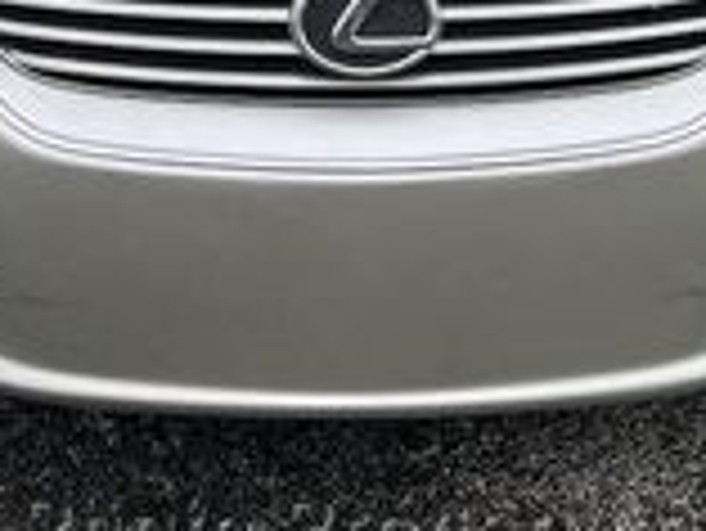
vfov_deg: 12.6
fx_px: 2164
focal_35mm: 106
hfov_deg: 18.5
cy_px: -459
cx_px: 328
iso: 50
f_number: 1.5
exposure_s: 1/539
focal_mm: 5.7
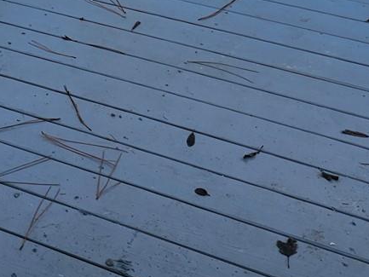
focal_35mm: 85
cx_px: 134
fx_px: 906
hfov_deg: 22.9
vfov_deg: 15.1
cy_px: -216
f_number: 1.7
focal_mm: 6.3
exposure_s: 1/289
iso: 10
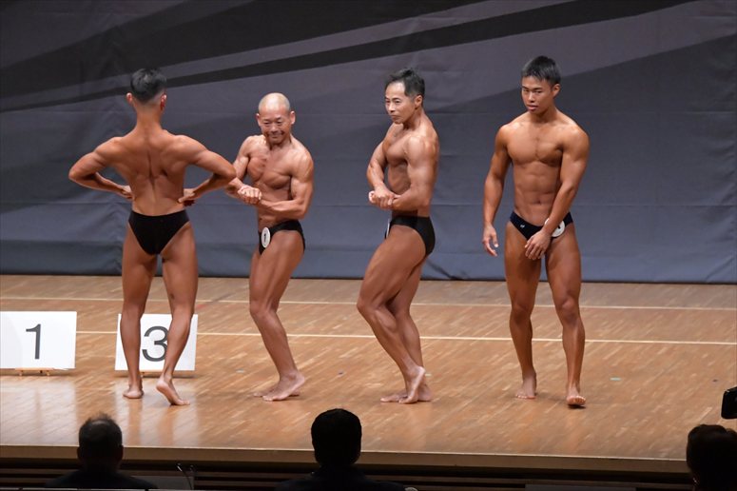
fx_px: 4133
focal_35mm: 202
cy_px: 246
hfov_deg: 10.2
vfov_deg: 6.8
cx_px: 368
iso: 8000
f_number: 5.6
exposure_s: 1/400
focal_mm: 135
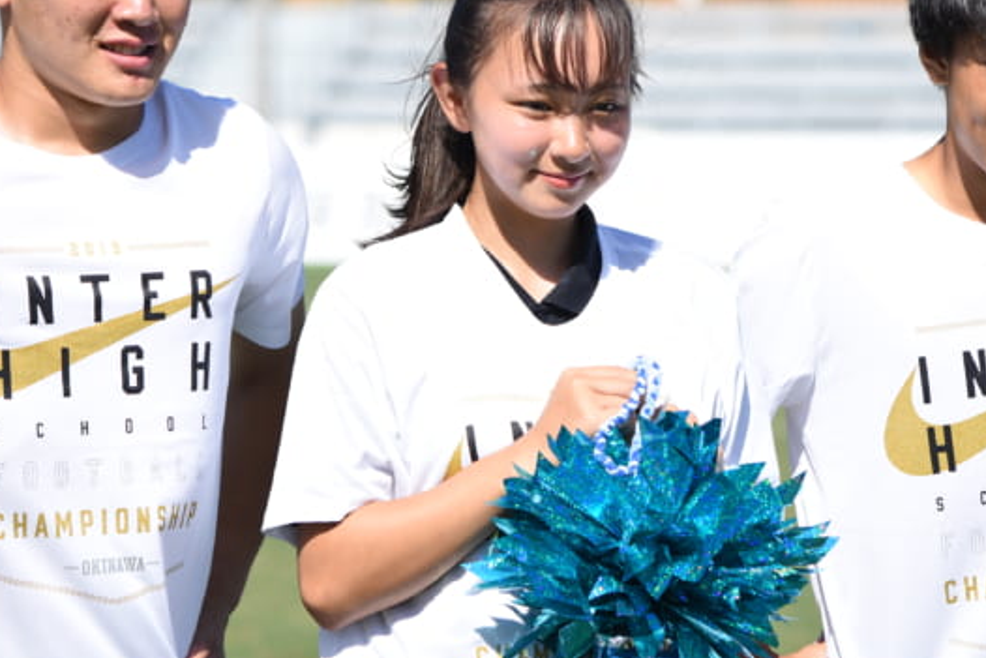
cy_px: 313
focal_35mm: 241
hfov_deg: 8.5
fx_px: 6602
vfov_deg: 5.7
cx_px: 523
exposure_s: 1/1250
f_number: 4.8
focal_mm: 130
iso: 200
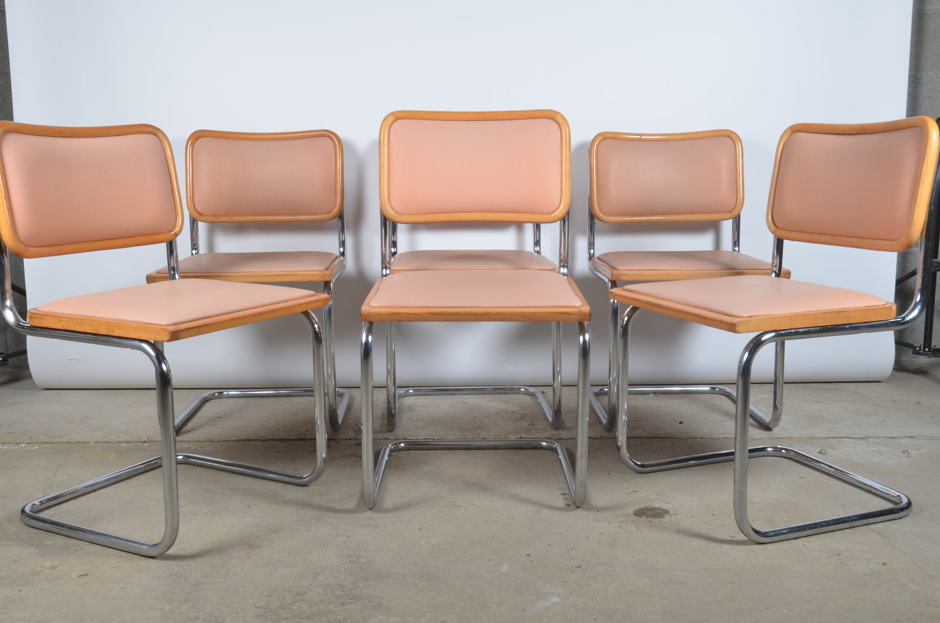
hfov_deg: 53.2
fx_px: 938
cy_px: 291
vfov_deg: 36.7
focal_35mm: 36
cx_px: 472
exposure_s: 1/125
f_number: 11
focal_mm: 22
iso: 100
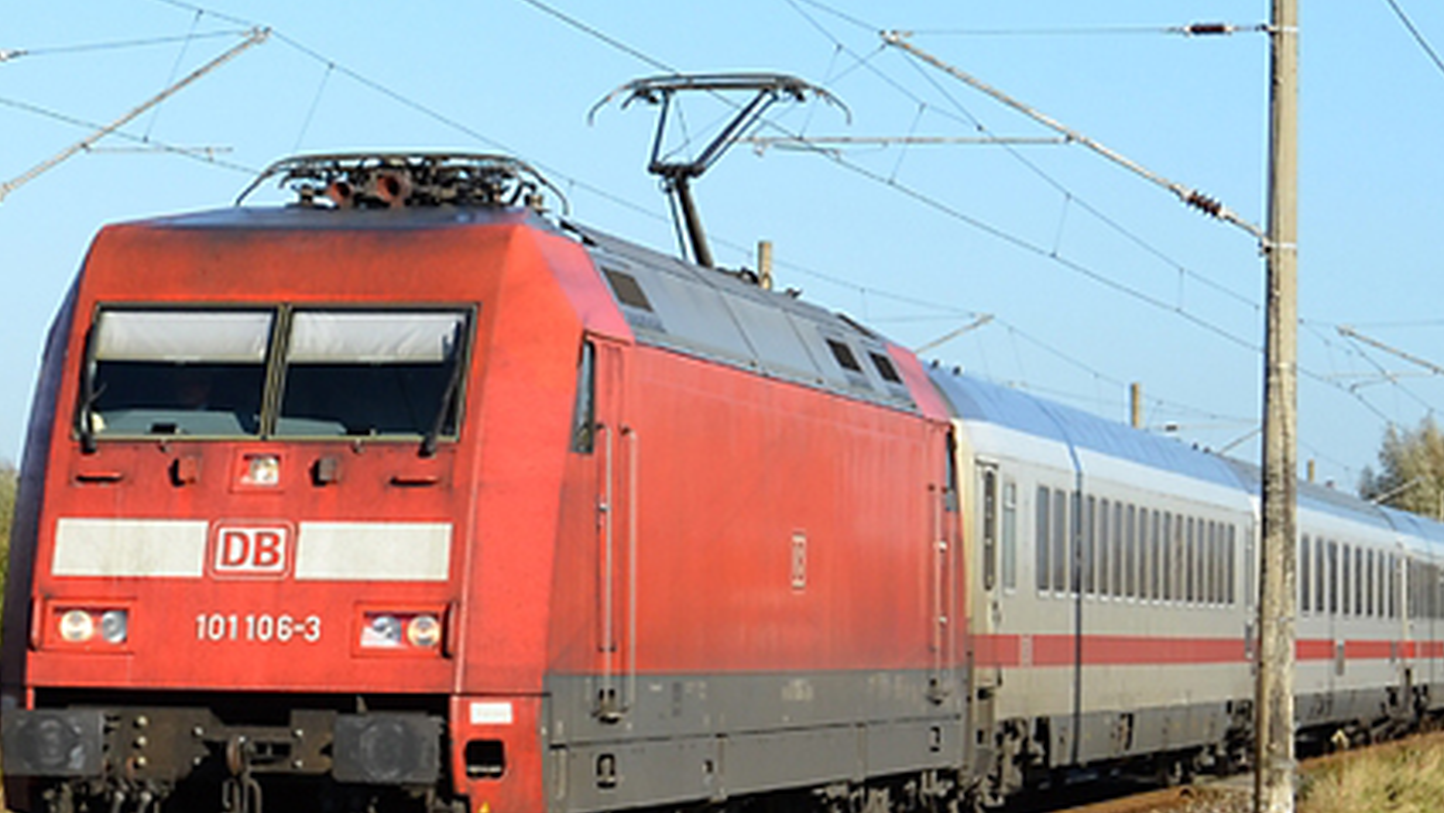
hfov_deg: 13.4
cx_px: 302
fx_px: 6127
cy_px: 364
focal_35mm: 160
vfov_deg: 7.6
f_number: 7.1
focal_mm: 42
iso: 320
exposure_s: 1/800
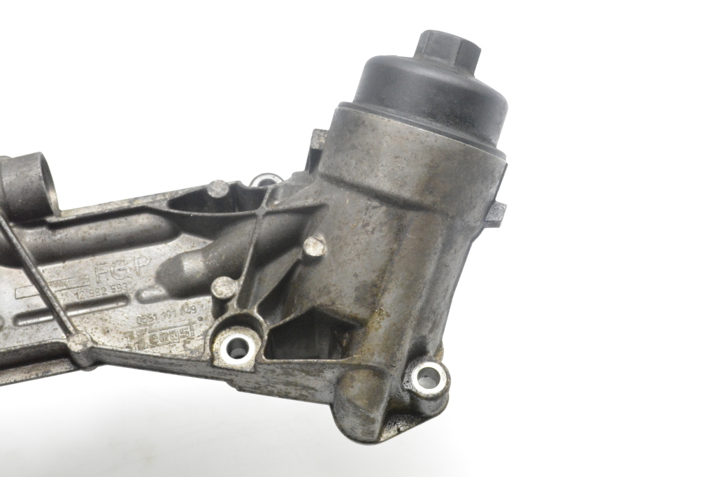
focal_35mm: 52
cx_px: 358
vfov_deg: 25.7
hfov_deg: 37.9
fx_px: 1044
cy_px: 238
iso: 6400
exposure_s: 1/320
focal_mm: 35
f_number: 9
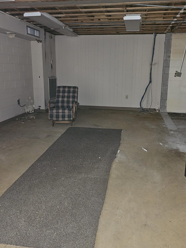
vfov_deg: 65.1
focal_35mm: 27
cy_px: 107
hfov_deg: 51.3
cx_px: 102
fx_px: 193
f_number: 1.7
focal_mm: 6.3
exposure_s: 1/9.99
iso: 320
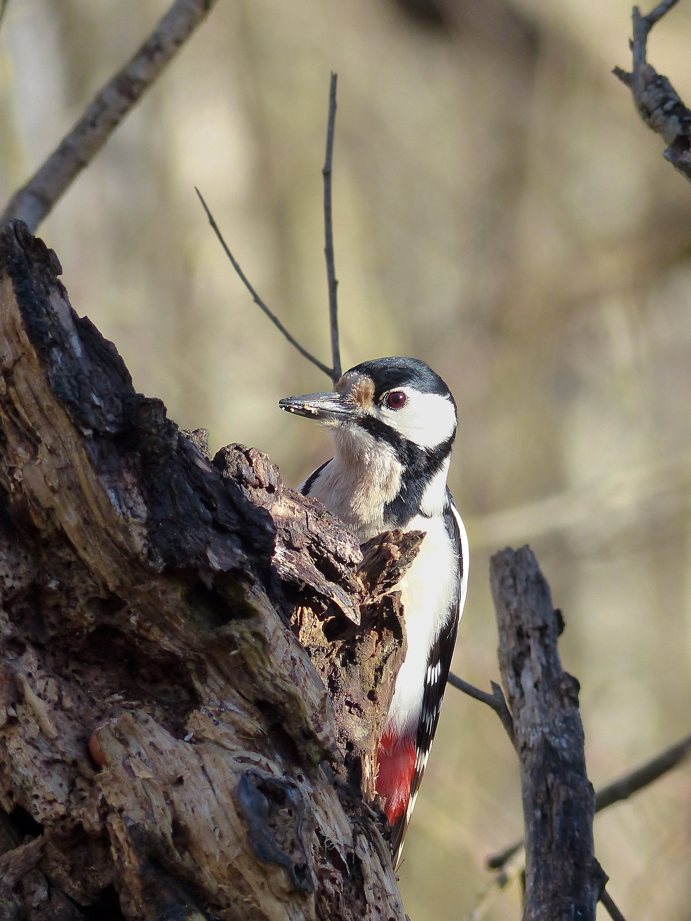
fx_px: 17566
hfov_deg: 2.3
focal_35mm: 660
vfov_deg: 3.0
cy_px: 460
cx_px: 346
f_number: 4
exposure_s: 1/200
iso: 160
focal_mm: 108
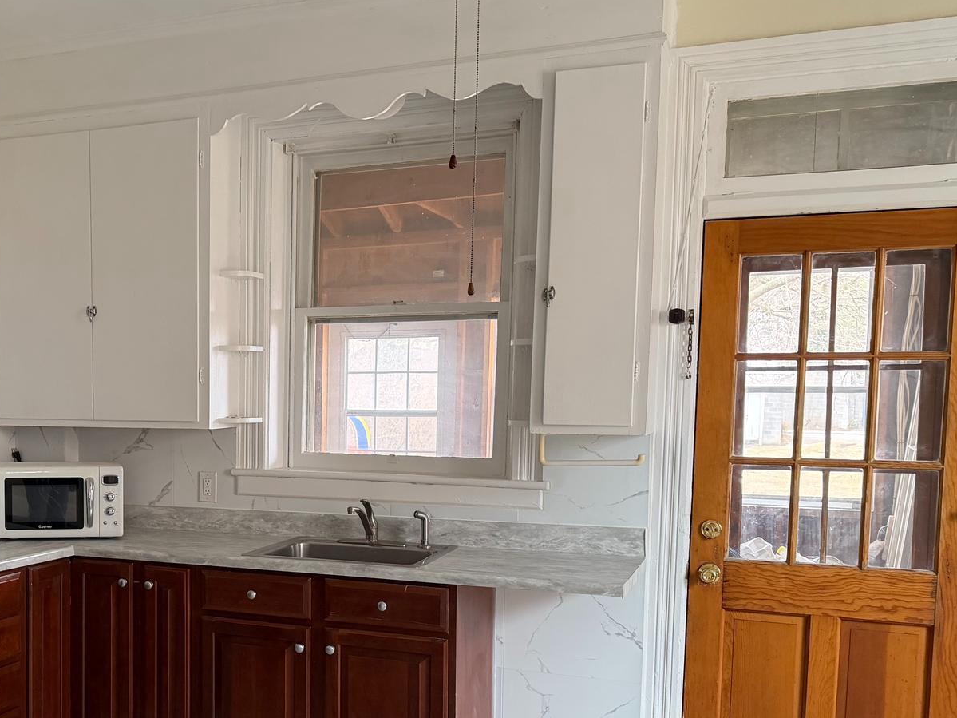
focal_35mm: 41
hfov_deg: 43.5
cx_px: 180
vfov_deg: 34.8
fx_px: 1133
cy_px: 482
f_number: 1.78
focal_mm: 6.76
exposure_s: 1/60
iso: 200
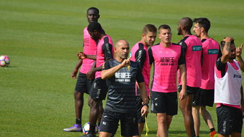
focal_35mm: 519
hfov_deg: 4.2
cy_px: 84
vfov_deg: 2.3
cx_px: 118
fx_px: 3357
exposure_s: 1/2000
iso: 400
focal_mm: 300
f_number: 5.6
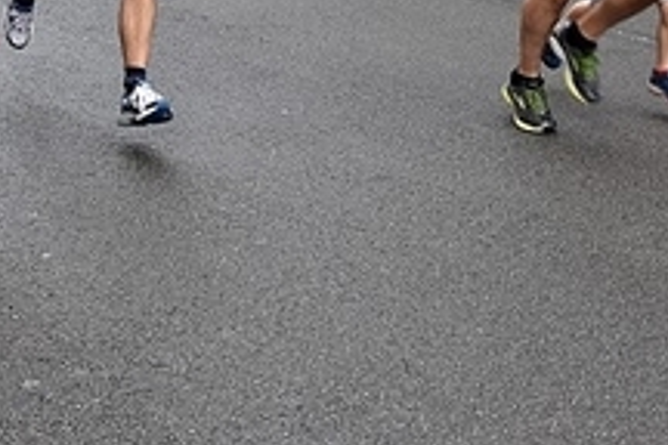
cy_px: -80
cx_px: 383
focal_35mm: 87
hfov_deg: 23.3
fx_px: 1621
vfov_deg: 15.1
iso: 360
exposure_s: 1/250
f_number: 8
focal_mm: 21
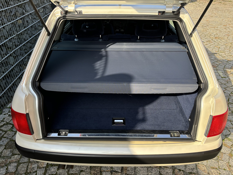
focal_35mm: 26
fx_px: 175
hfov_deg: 67.3
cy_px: 88
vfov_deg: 53.1
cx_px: 116
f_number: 1.6
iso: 50
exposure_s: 1/626
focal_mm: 5.96
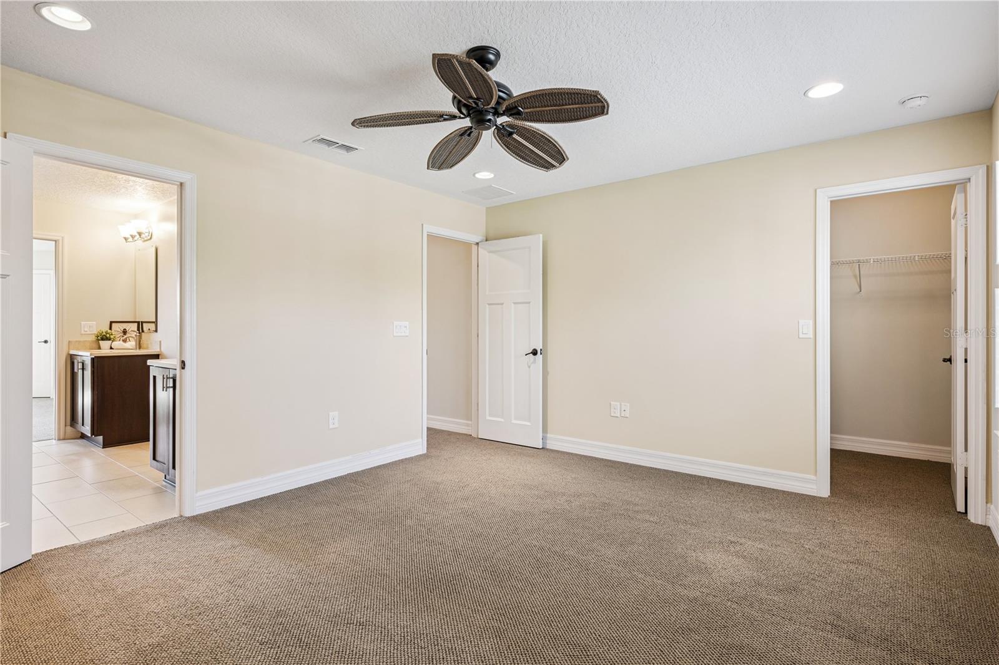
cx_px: 500
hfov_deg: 90.0
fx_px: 499
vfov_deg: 67.4
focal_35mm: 18
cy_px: 332
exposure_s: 1/6
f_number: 9
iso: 200
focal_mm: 18
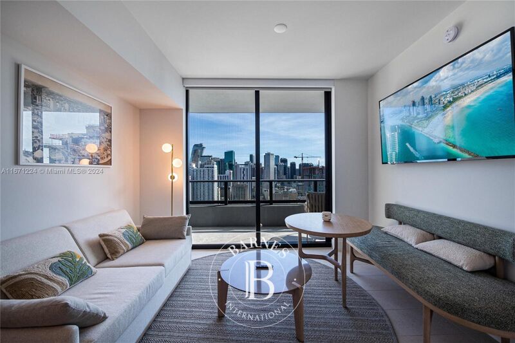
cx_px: 258
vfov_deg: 81.2
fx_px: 200
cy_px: 172
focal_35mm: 14
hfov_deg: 104.3
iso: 100
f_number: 4
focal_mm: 7
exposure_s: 1/125
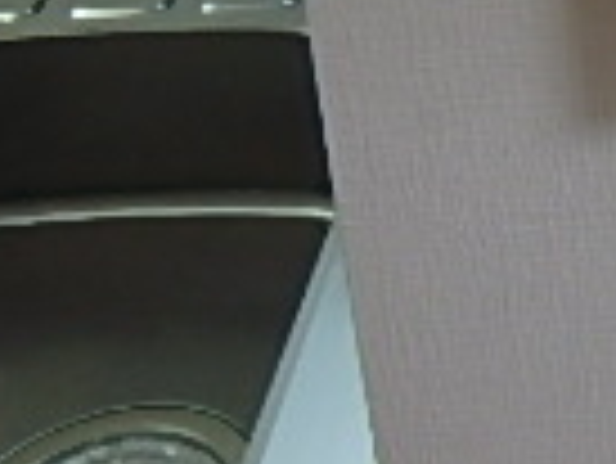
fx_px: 1745
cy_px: -351
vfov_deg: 13.6
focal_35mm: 98
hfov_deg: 17.4
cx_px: 994
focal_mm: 3.7
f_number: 3.5
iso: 200
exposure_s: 1/40
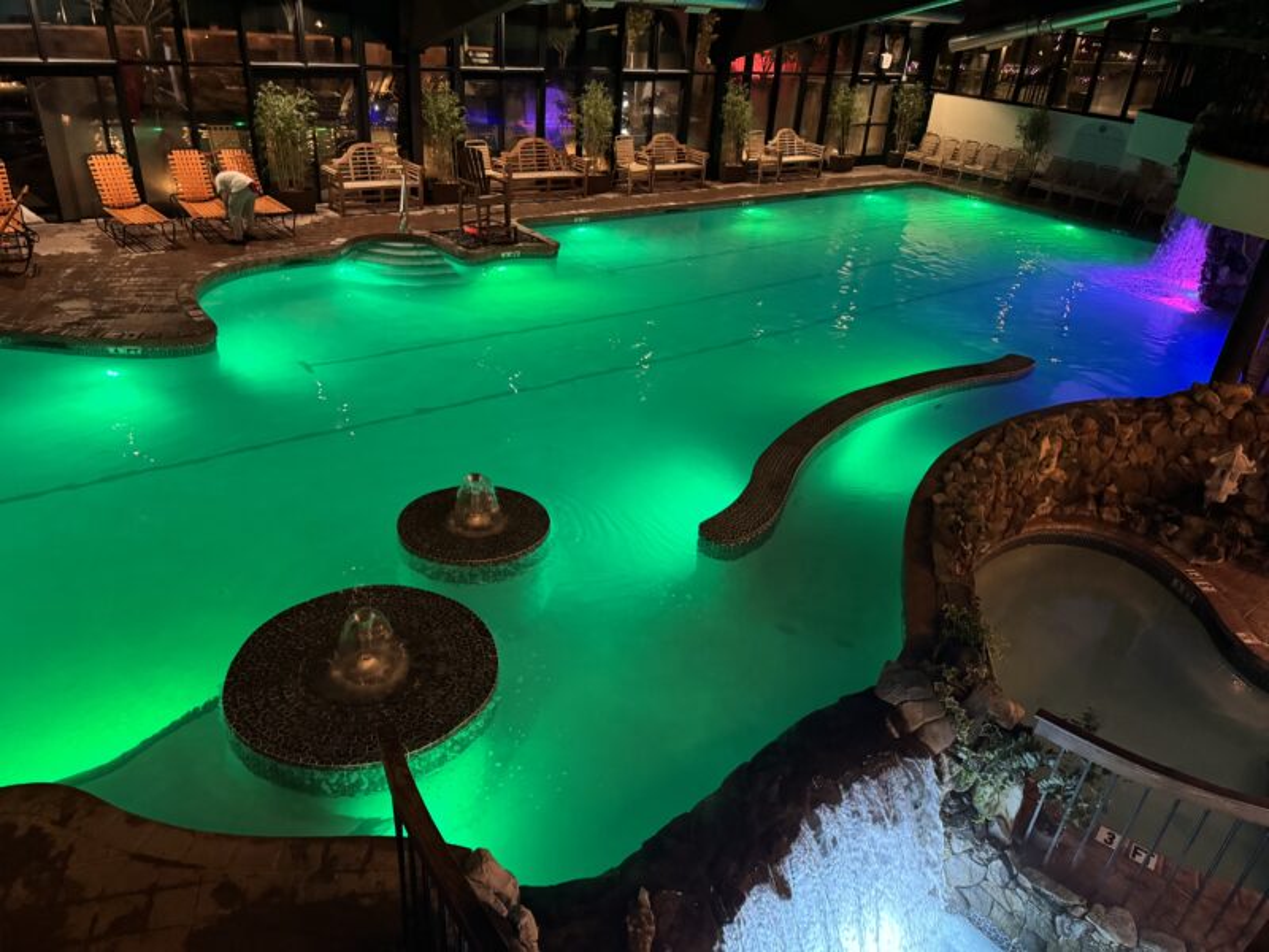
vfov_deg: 56.8
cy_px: 476
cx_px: 634
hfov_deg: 71.6
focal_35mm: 24
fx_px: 880
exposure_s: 1/40
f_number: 1.78
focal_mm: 6.76
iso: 1000
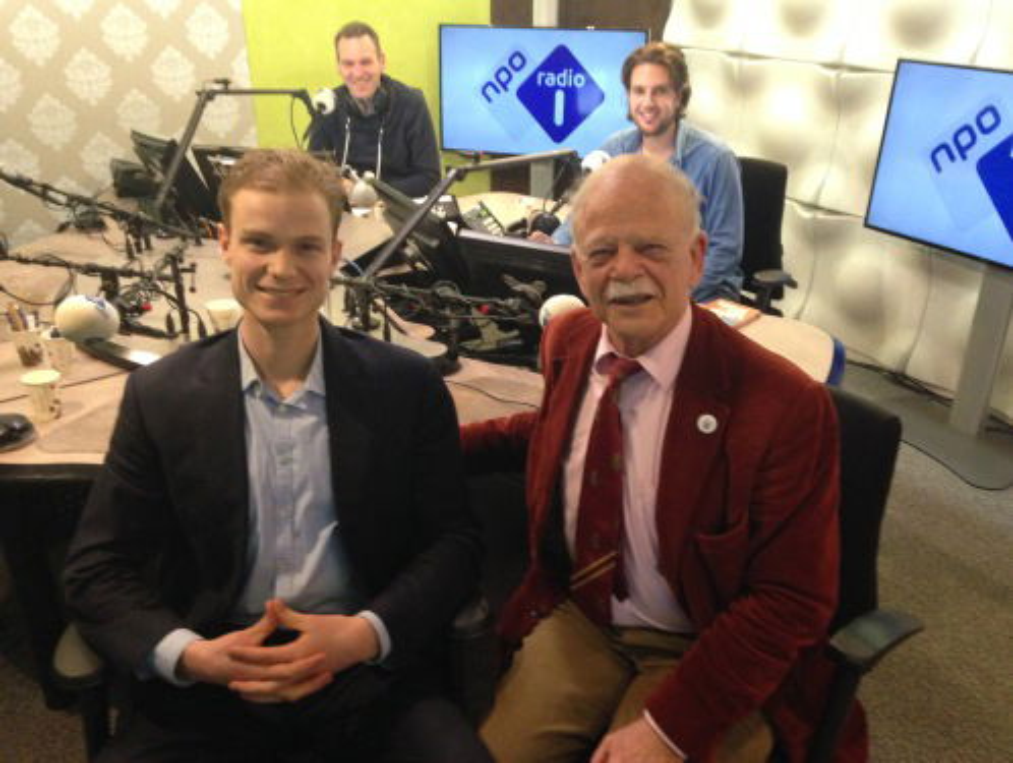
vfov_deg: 43.0
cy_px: 382
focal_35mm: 33
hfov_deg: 55.3
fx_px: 967
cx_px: 506
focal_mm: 4.12
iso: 400
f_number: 2.4
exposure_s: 1/15
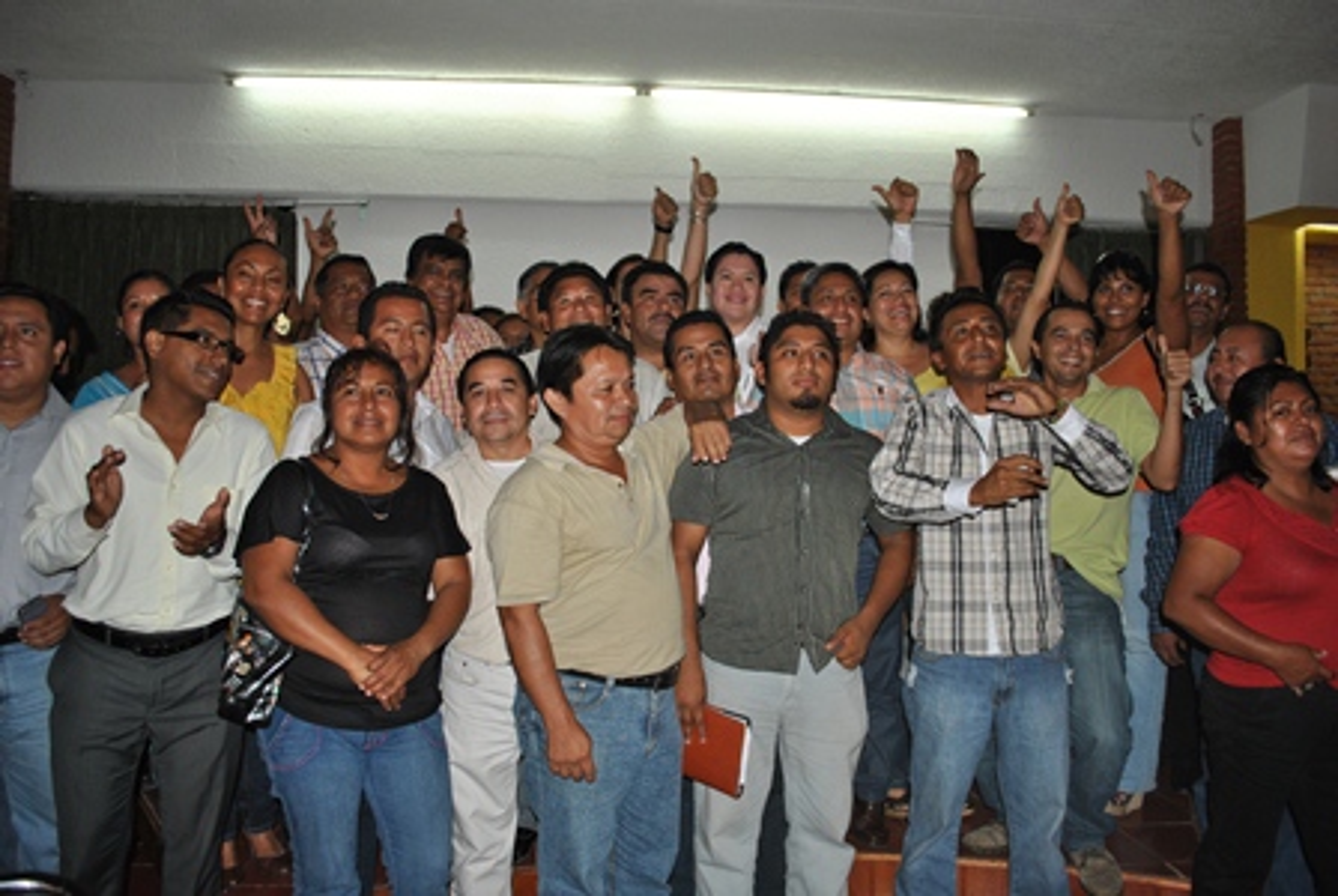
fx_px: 1005
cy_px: 448
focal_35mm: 27
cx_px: 669
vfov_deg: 48.1
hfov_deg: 67.3
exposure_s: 1/60
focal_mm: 18
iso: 200
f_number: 3.5
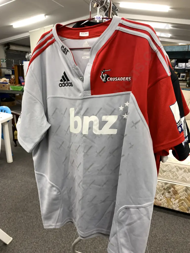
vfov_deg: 67.3
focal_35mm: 26
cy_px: 126
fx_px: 190
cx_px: 95
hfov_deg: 53.1
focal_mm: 4.25
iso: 64
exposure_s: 1/50
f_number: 1.8
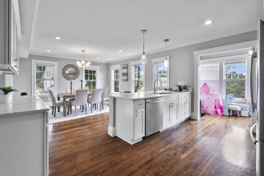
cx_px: 132
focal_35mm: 16
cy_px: 88
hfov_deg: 96.7
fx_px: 117
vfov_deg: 73.8
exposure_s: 1.3
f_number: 11
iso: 400
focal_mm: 16
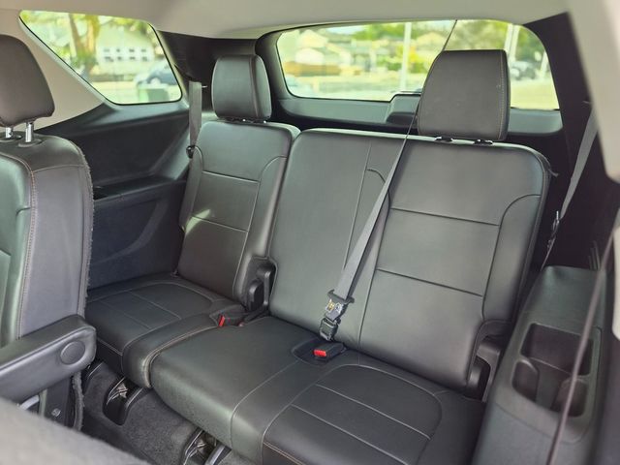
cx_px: 310
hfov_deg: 73.9
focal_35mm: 23
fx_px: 412
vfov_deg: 58.9
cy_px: 232
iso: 500
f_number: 1.7
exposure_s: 1/120
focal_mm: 6.3
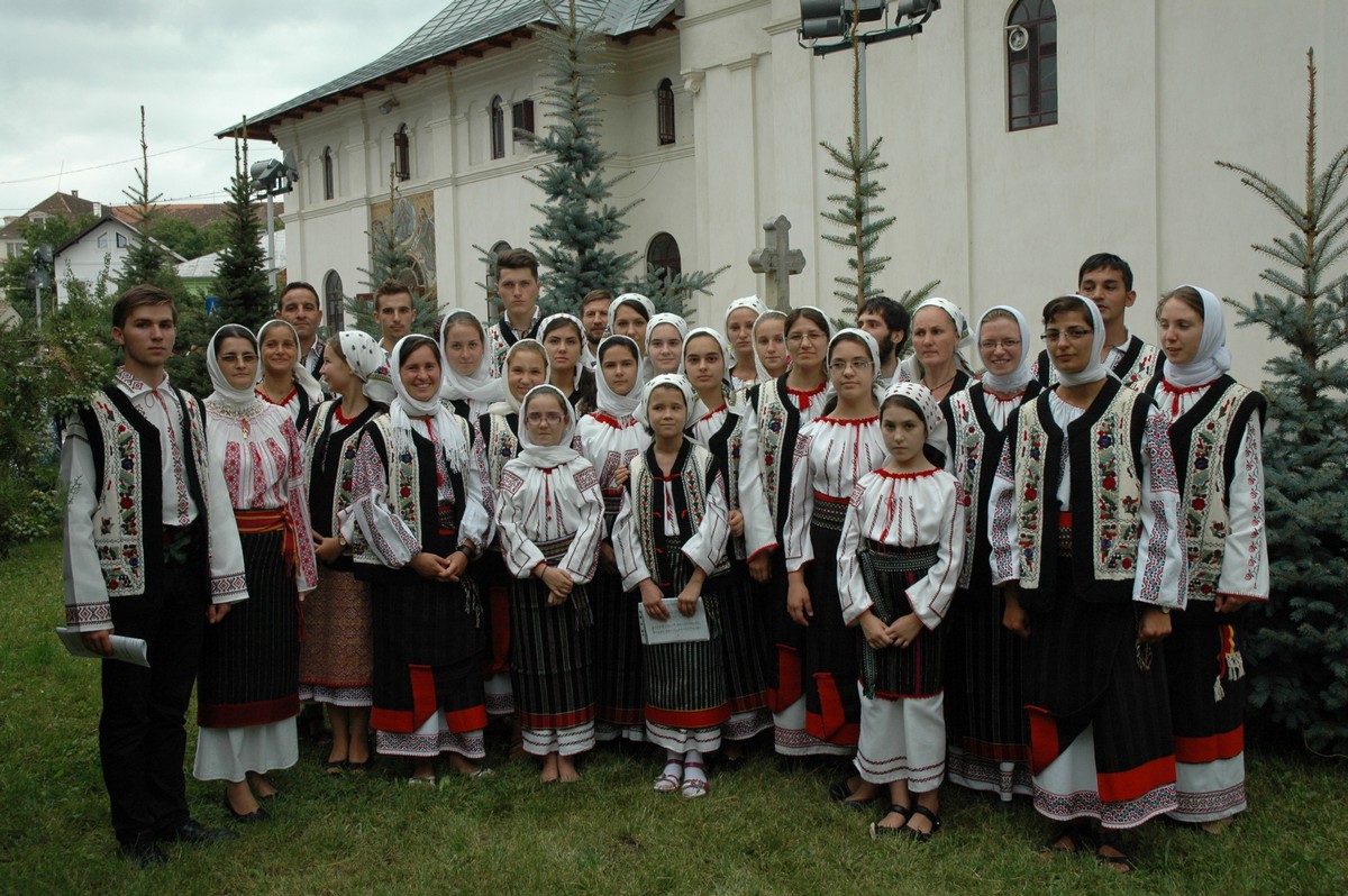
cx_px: 674
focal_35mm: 38
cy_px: 448
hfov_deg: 51.3
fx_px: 1403
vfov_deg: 35.4
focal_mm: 25
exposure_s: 1/200
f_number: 7.1
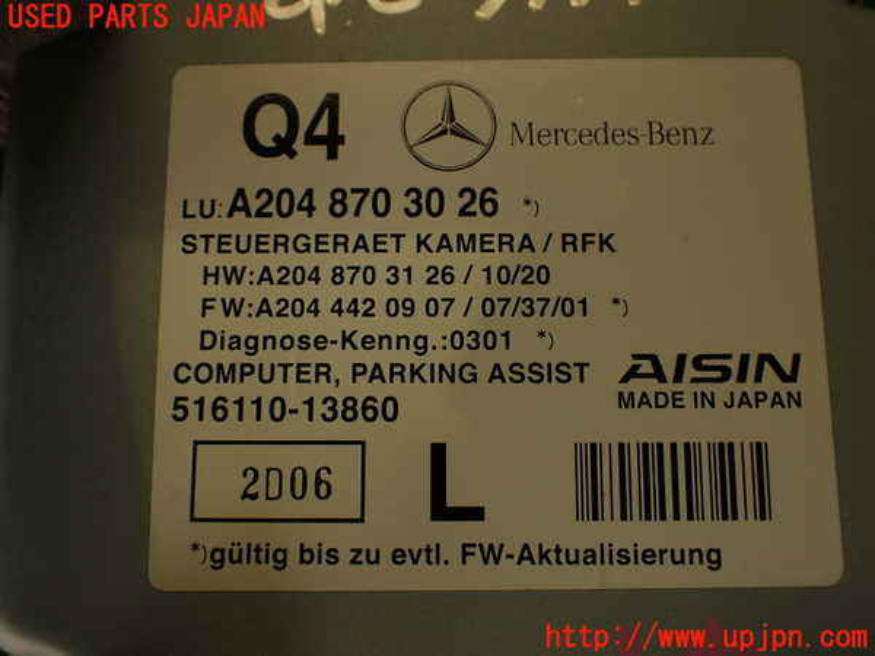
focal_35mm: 32
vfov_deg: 44.2
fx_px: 809
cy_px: 328
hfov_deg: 56.8
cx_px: 438
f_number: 2.4
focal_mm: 5.79
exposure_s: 1/100
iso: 100
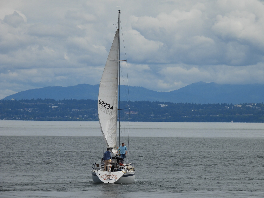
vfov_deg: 4.2
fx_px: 2669
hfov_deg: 5.7
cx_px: 132
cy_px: 99
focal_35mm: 350
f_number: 5
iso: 100
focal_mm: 62.5
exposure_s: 1/1600
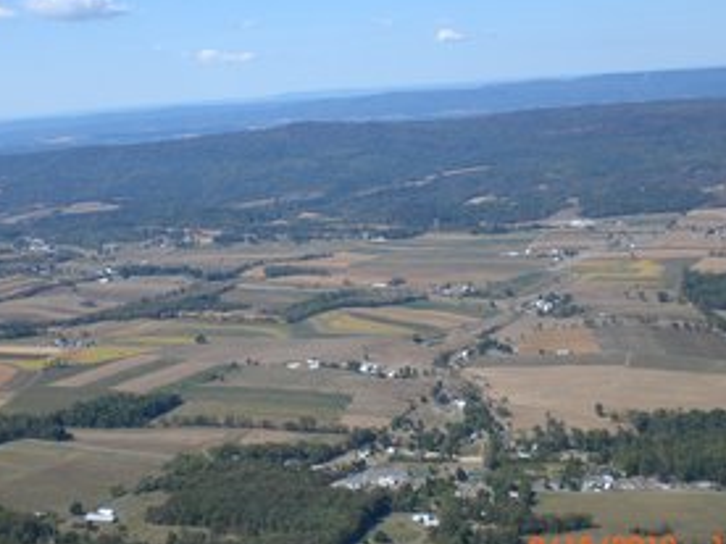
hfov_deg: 34.9
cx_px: 329
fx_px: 1154
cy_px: 234
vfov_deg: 26.5
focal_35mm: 55
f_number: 4.4
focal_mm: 6.3
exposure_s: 1/400
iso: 50
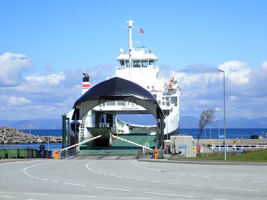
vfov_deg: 14.8
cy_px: 100
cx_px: 134
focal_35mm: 100
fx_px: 771
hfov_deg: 19.6
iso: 100
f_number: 6.3
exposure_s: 1/400
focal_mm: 18
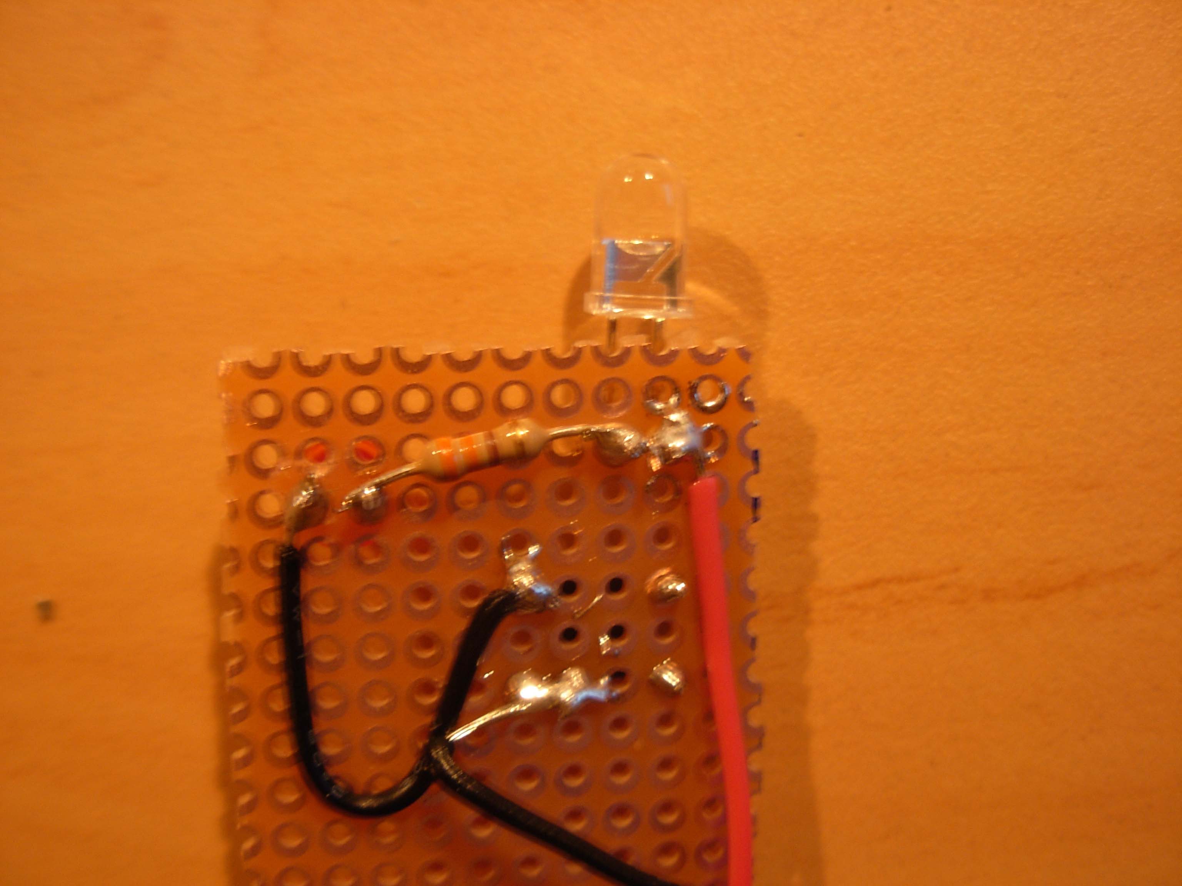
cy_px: 443
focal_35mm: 38
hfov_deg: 49.0
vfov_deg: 37.7
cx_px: 591
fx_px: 1298
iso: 97
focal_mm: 6.3
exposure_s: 1/4
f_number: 2.9
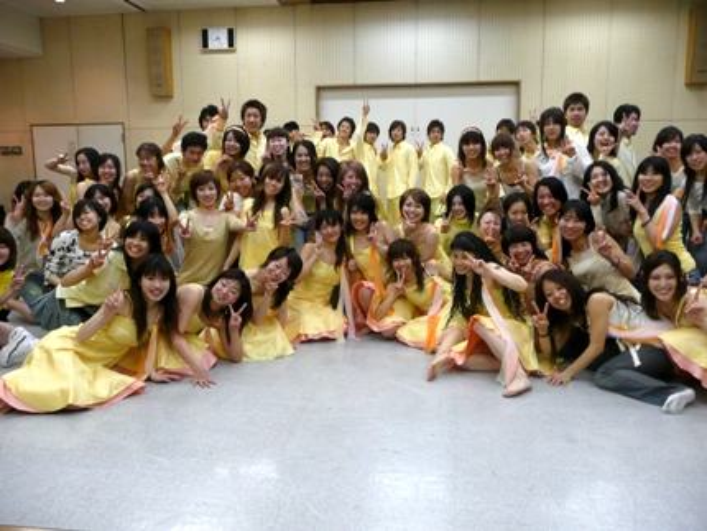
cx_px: 354
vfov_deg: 49.8
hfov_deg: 63.4
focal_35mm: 28
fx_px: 572
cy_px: 266
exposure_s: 1/20
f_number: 3.3
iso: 200
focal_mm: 4.6
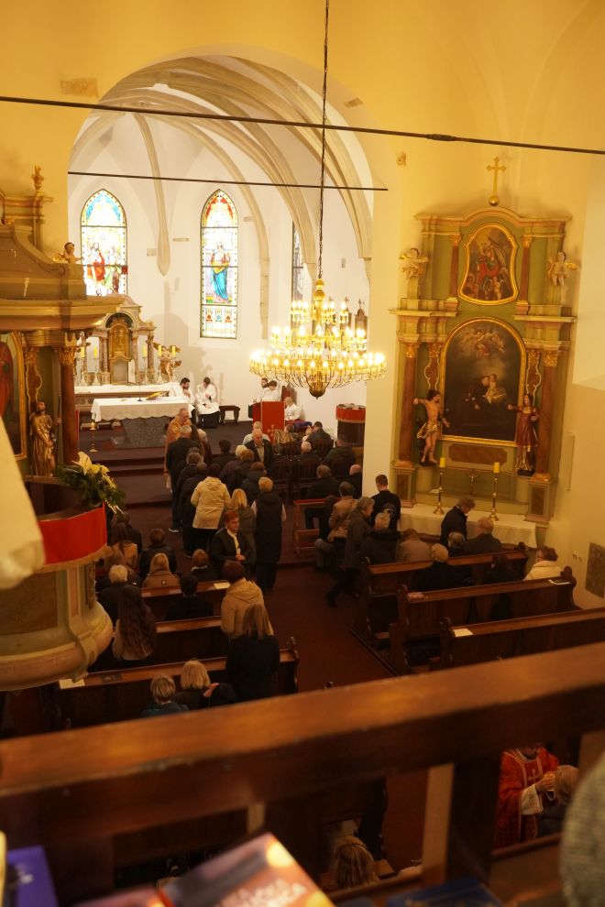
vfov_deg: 54.3
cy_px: 454
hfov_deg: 37.8
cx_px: 302
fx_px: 885
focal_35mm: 35
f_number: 3.2
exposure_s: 1/160
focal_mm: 23.4
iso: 2000
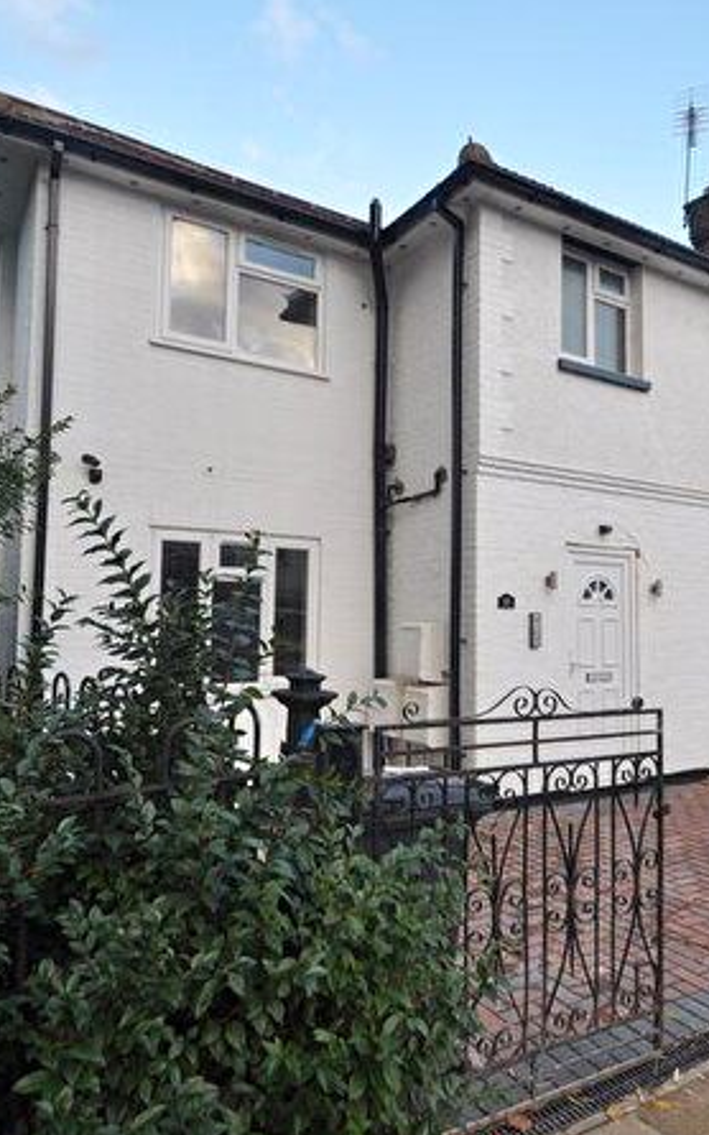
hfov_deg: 50.2
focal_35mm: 24
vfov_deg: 74.8
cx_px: 472
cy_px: 573
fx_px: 742
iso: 200
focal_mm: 10
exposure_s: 1/125
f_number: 5.6
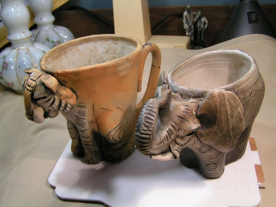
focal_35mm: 38
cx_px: 138
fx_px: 303
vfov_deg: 37.7
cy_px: 104
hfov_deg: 49.0
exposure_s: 1/40
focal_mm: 5.8
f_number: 3.5
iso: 50
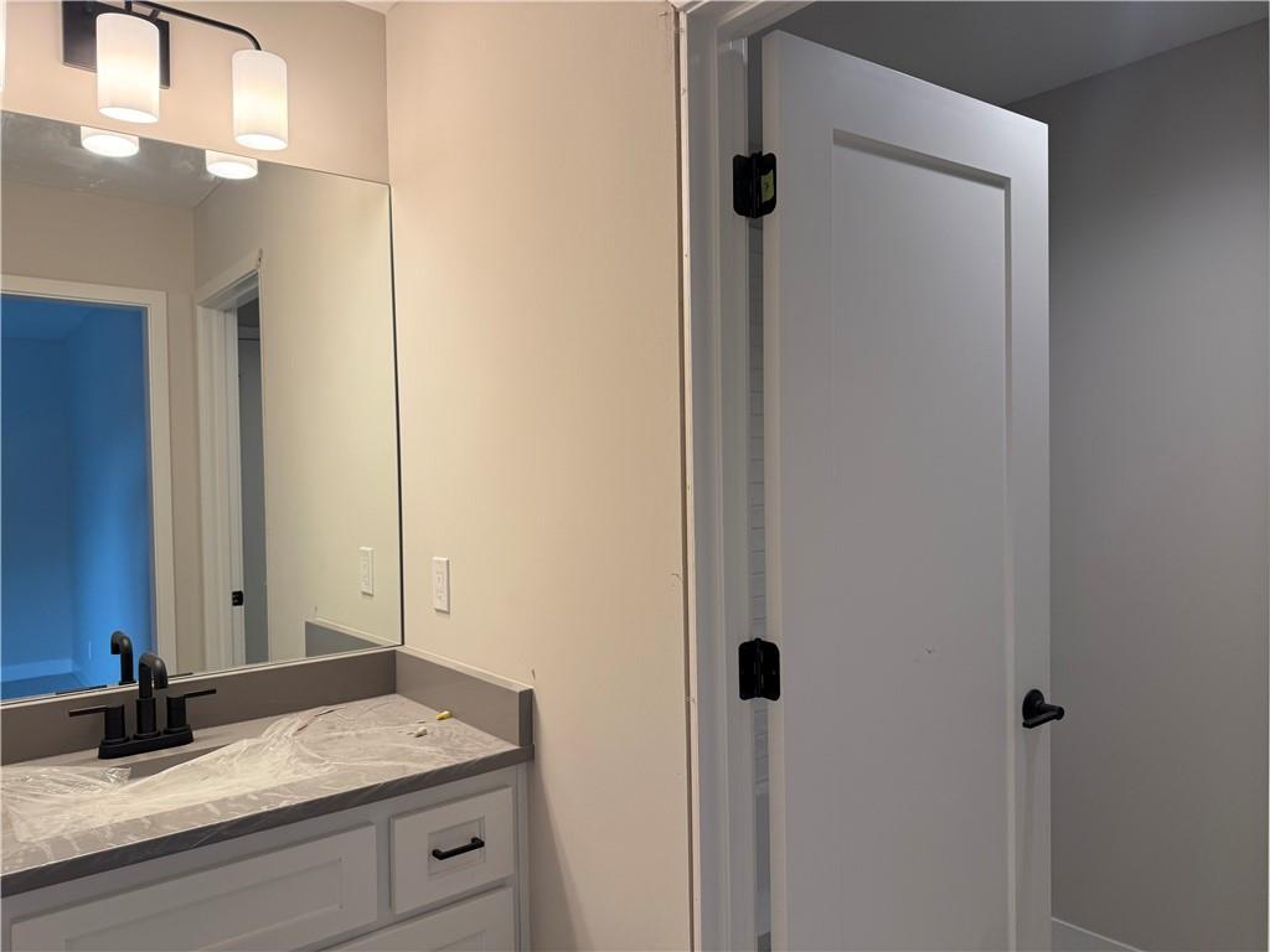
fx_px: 881
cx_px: 635
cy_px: 476
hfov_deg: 71.6
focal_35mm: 24
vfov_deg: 56.8
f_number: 1.78
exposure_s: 1/120
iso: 80
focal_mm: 6.76
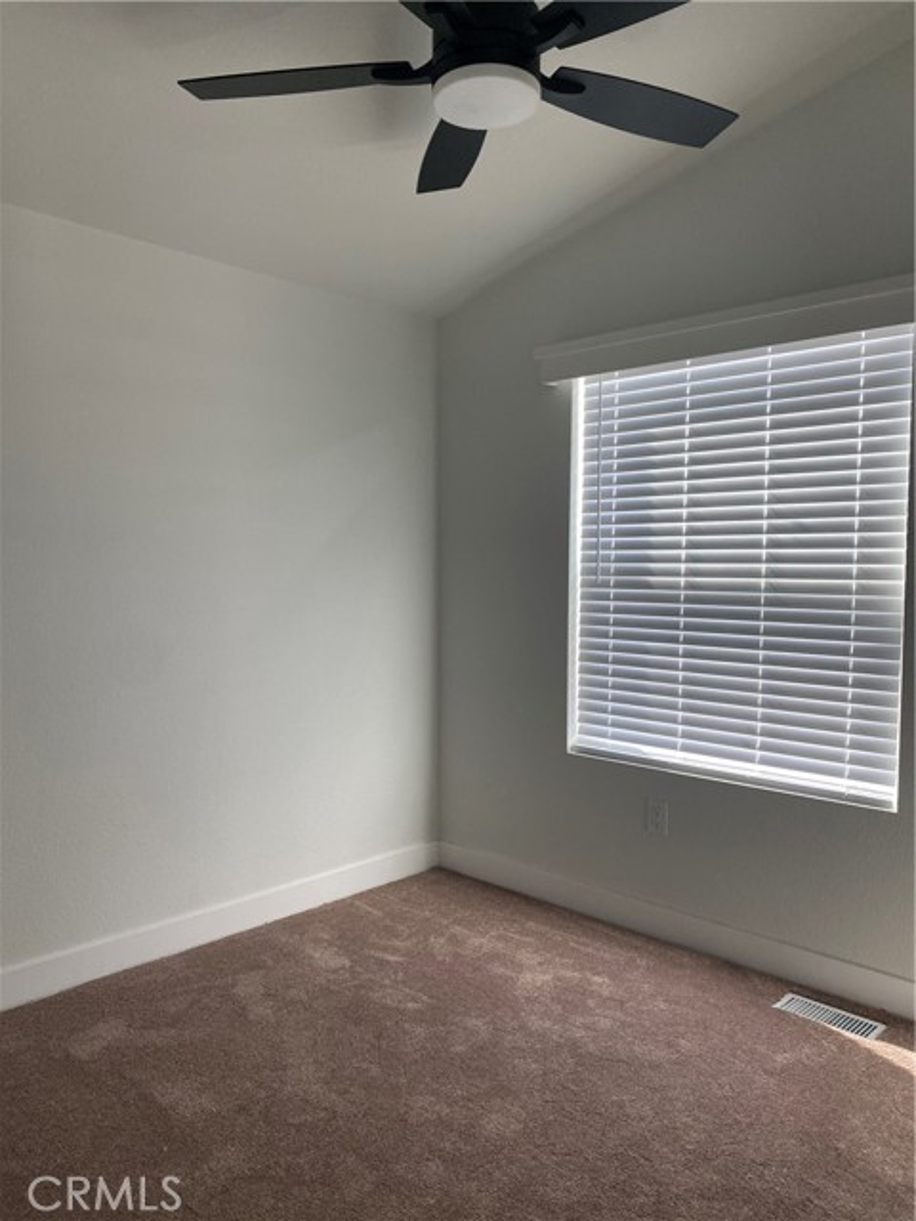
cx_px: 458
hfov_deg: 53.1
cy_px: 610
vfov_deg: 67.3
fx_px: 917
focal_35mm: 26
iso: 125
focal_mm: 4.25
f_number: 1.8
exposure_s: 1/104
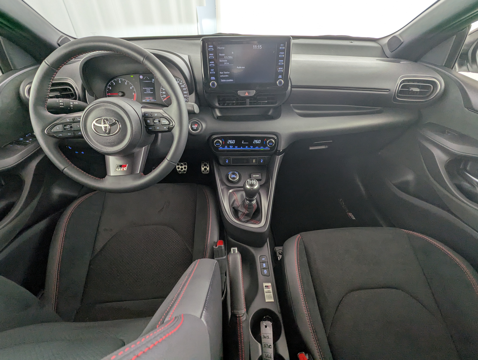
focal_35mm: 16
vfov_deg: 78.2
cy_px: 180
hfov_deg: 94.4
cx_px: 239
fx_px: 221
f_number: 2.2
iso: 94
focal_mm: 2.35
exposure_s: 1/53.3
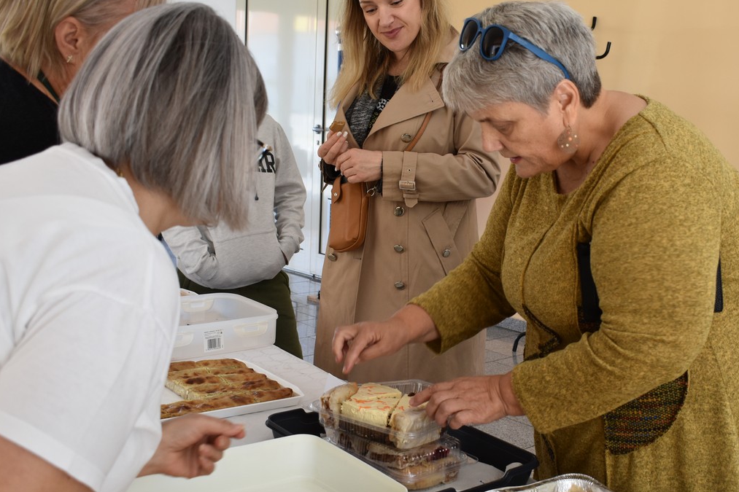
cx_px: 466
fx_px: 985
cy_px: 252
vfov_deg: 28.1
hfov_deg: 40.8
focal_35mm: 48
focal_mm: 24
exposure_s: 1/60
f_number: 5.6
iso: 400
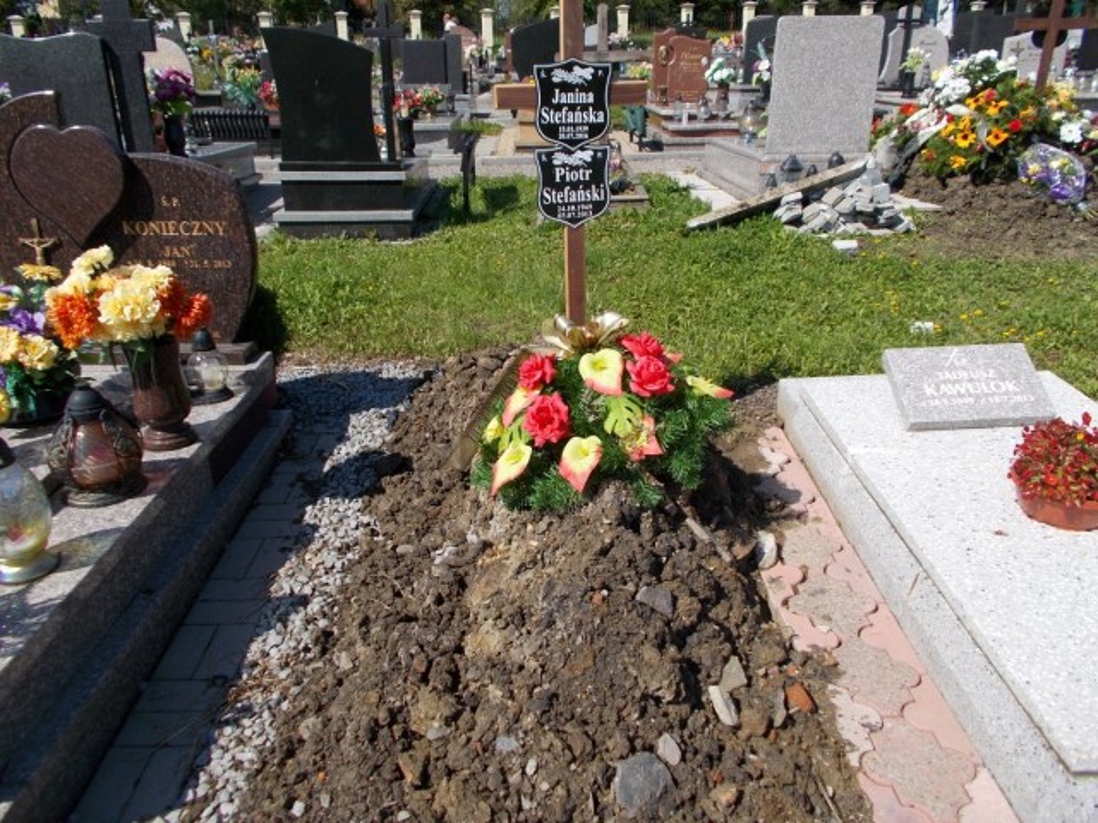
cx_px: 549
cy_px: 412
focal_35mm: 26
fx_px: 825
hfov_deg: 67.3
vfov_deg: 53.1
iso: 80
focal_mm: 4.6
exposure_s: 1/160
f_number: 8
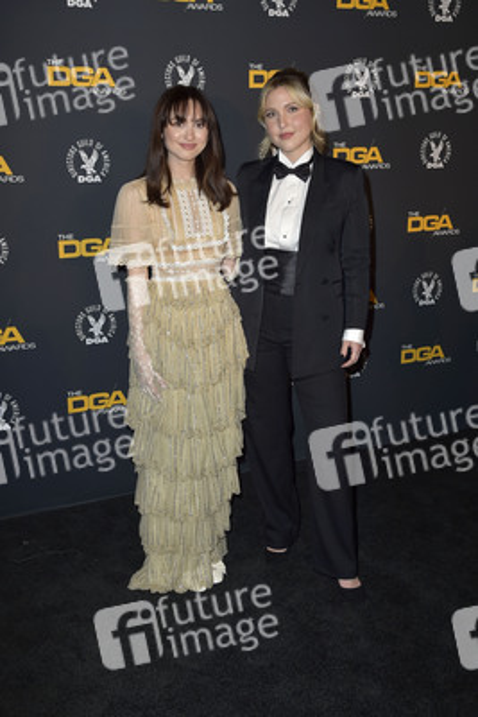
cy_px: 358
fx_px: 756
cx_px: 239
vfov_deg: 50.7
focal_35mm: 38
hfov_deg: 35.1
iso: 500
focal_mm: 38
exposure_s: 1/250
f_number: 6.3
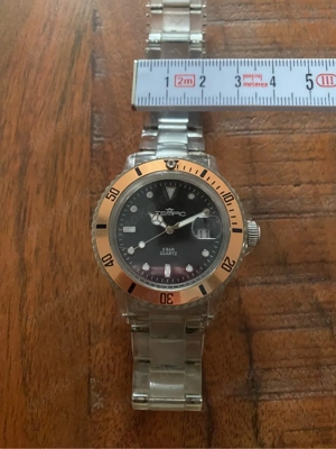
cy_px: 224
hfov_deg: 54.9
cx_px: 168
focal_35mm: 25
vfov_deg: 69.4
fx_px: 324
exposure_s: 1/27
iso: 800
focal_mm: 4.25
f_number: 1.8
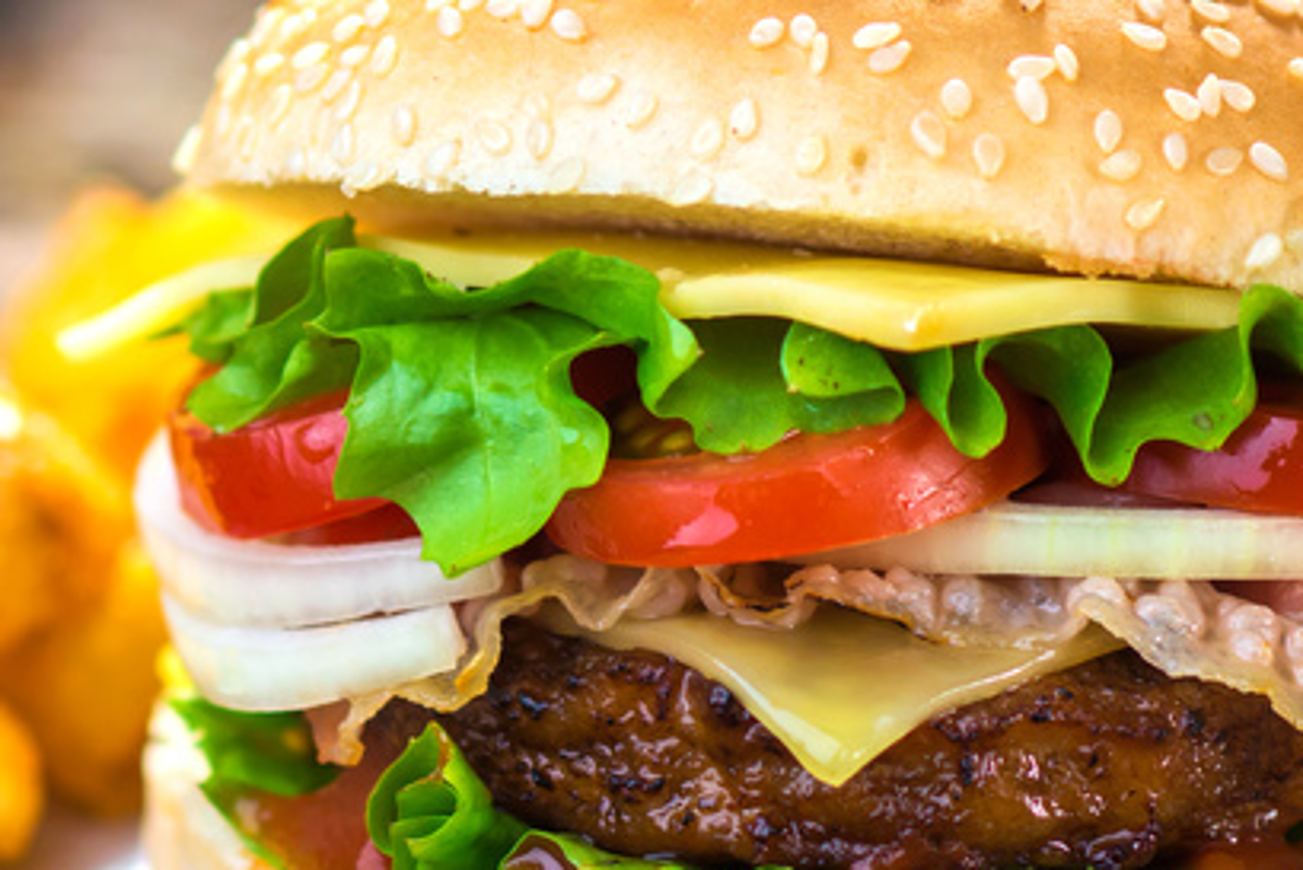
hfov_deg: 6.6
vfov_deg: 4.4
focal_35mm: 311
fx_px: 11260
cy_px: 494
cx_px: 639
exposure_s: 1/125
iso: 100
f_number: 3.5
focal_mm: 100
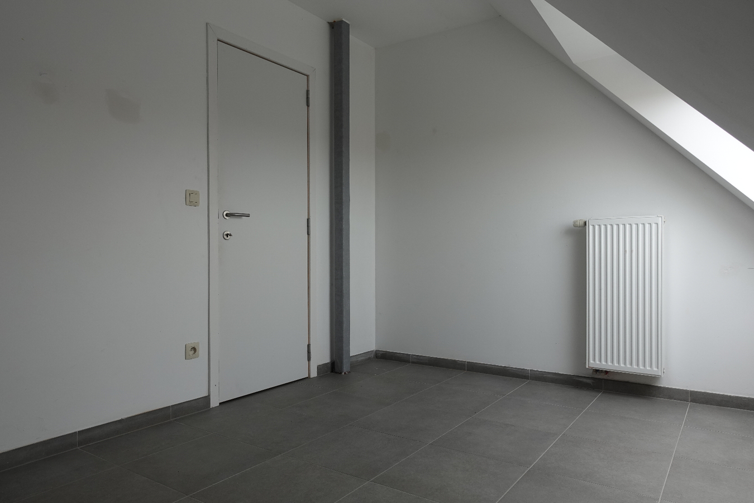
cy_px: 252
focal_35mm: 24
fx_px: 503
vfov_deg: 53.1
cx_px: 377
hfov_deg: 73.7
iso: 125
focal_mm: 8.8
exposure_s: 1/80
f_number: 4
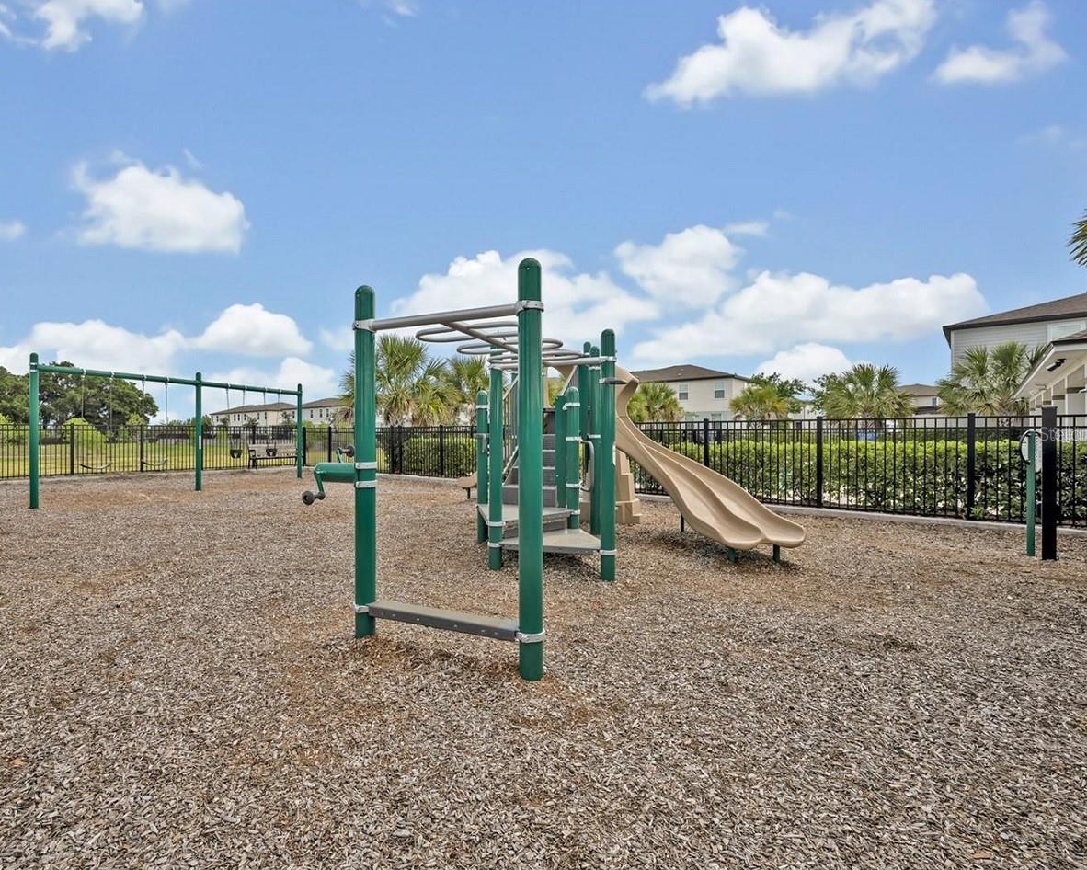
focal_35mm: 16
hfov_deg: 92.5
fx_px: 515
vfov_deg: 80.4
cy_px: 433
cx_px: 463
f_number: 7.1
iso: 100
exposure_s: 1/400
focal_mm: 14
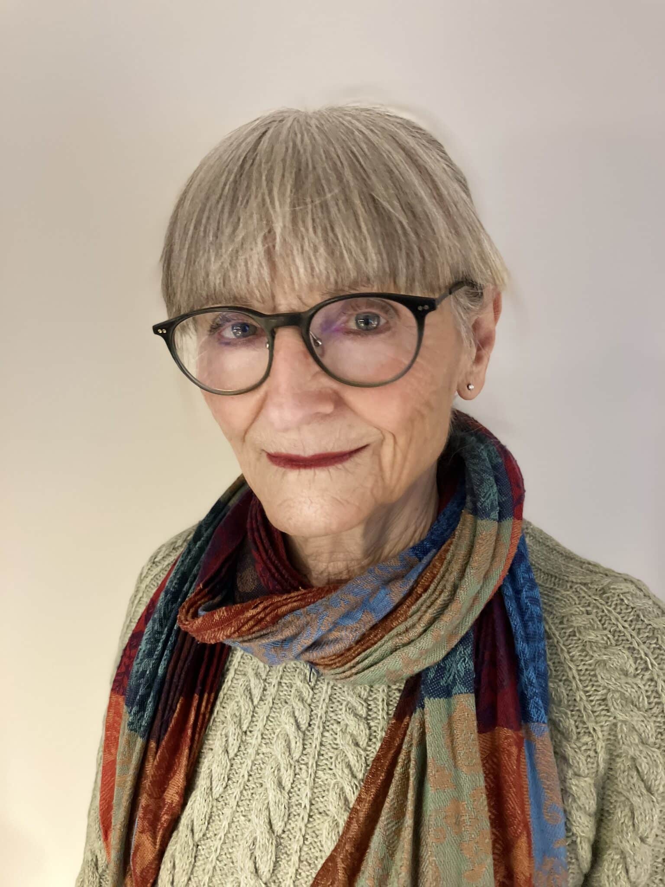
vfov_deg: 63.4
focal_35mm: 28
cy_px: 444
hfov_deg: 49.7
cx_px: 332
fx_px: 717
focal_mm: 3.99
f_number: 1.8
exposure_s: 1/25
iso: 500
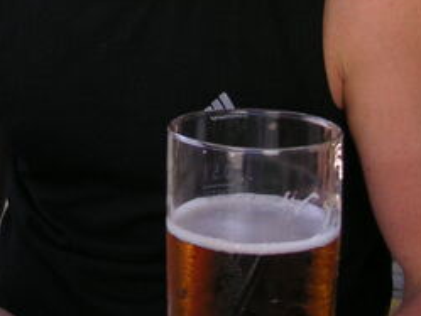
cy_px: -12
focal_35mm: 119
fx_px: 1448
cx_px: -29
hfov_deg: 16.1
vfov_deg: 12.3
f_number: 2.8
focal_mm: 6.1
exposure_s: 1/125
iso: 50
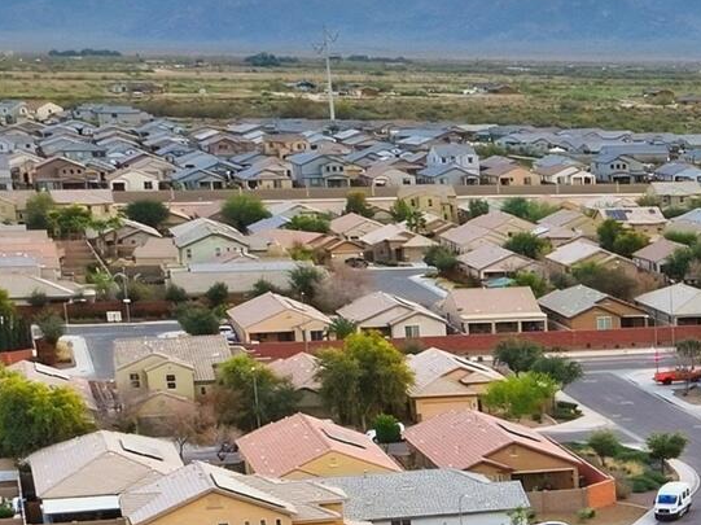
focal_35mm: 111
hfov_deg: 15.9
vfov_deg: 12.7
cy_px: 767
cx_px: 1134
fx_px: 2246
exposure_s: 1/20
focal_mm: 12.3
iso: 100
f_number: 8
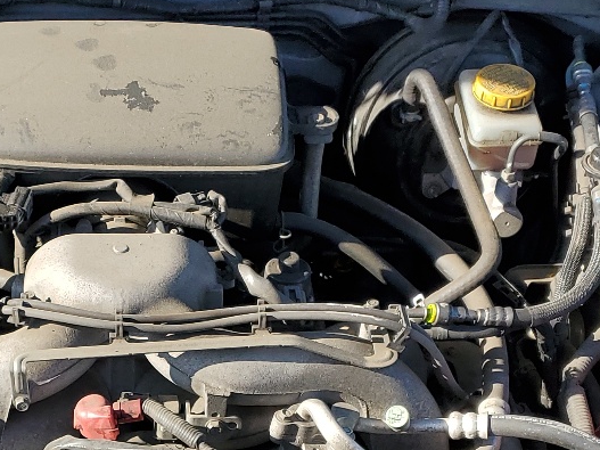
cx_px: 135
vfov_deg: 18.1
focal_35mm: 79
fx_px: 1369
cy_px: 468
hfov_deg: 24.4
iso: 50
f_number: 1.5
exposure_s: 1/909
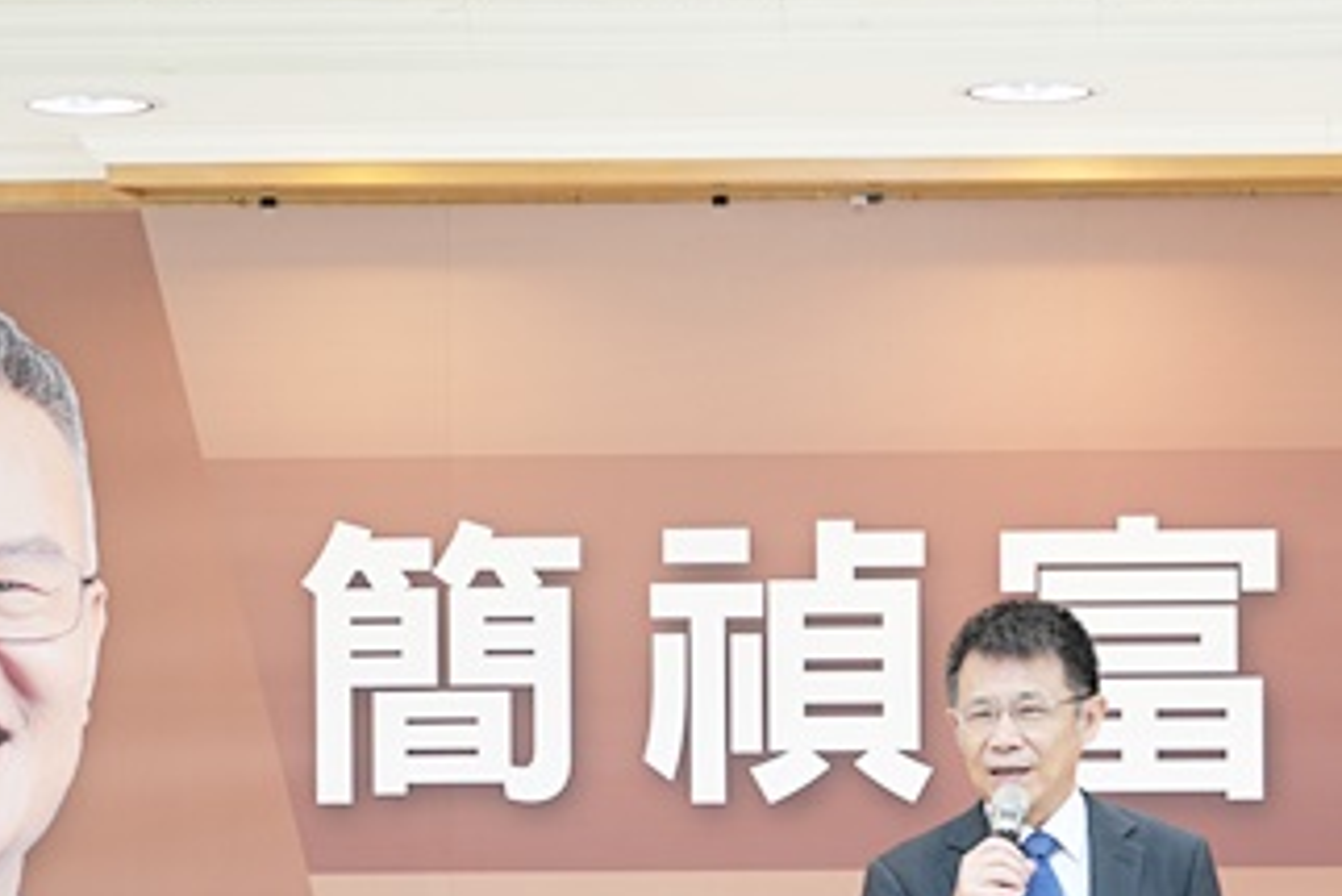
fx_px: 5258
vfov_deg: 9.7
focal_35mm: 141
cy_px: 761
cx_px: 1088
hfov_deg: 14.5
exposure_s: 1/30
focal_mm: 77
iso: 800
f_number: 5.6
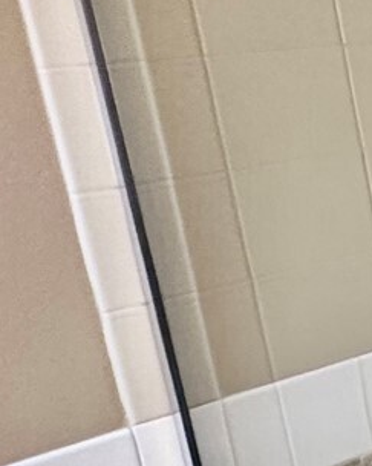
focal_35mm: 72
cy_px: 159
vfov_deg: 26.3
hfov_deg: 11.2
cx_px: 1139
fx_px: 991
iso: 320
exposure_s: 1/60
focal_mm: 2.22
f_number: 2.2
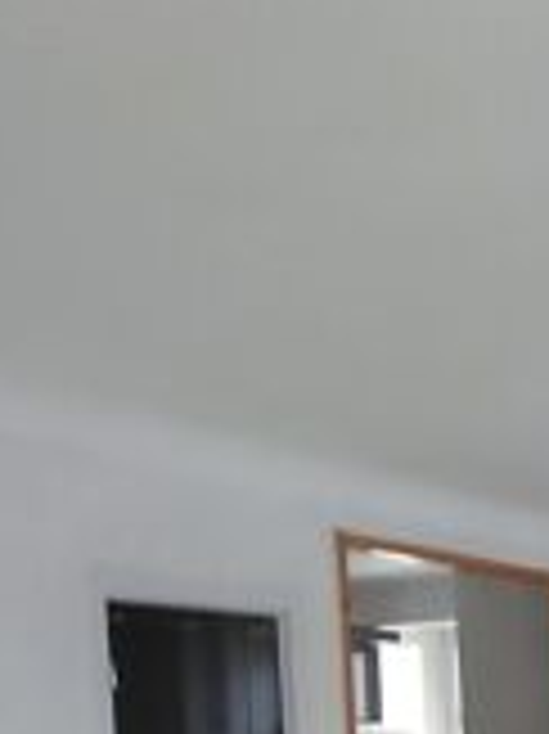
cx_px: 675
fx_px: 1440
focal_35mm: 68
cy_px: 871
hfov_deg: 20.1
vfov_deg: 25.7
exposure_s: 1/50
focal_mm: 3.92
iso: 160
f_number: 1.7
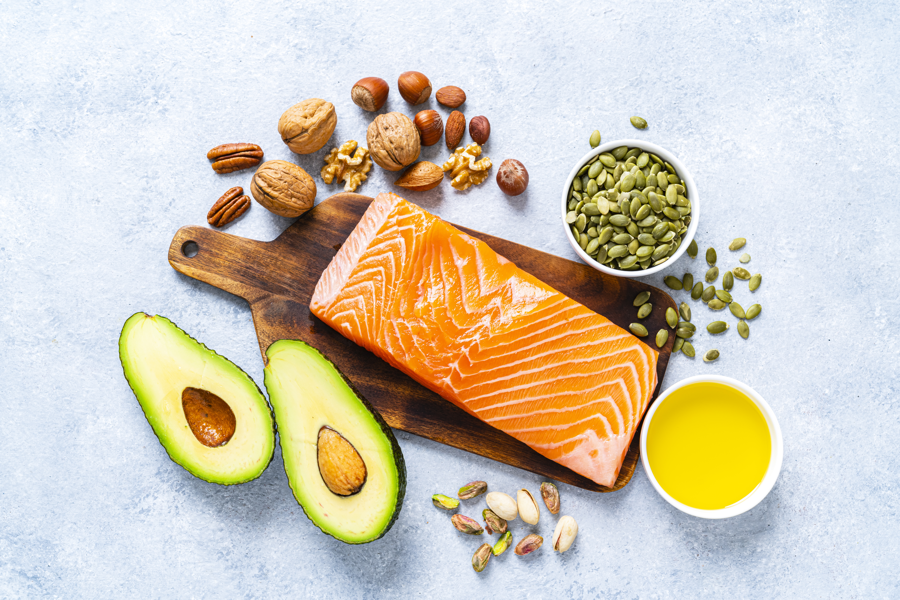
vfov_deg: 33.4
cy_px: 300
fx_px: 1000
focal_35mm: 40
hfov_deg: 48.5
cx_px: 450
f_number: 11
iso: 100
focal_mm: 40
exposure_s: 1/100
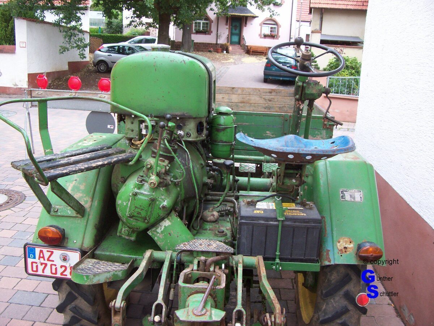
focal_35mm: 34
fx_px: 426
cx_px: 217
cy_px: 163
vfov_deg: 41.8
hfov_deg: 54.0
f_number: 2.7
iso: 80
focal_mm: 5.6
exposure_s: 1/178
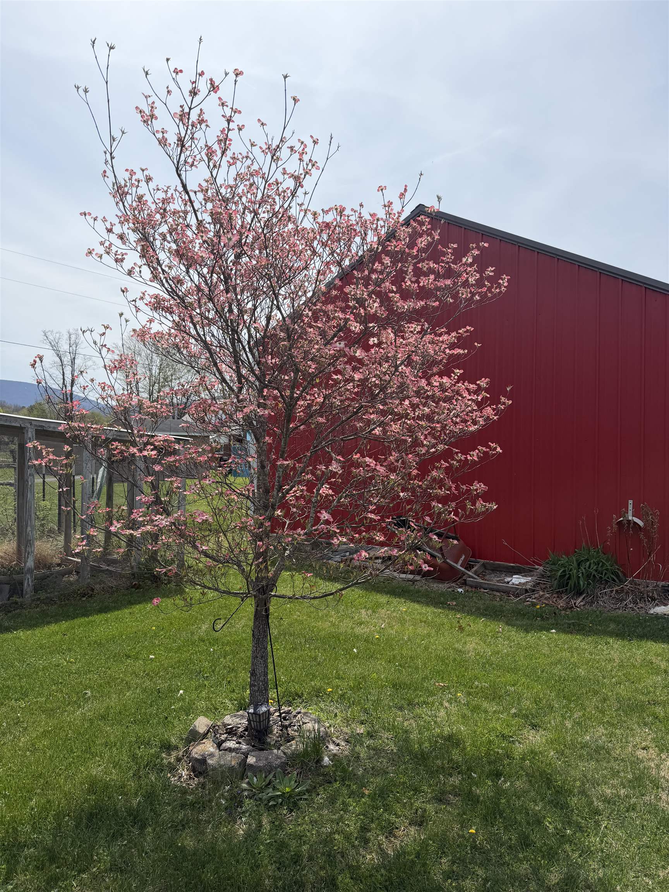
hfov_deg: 56.8
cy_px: 446
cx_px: 334
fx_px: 618
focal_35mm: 24
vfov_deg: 71.6
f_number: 1.78
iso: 80
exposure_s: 1/6173
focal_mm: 6.76
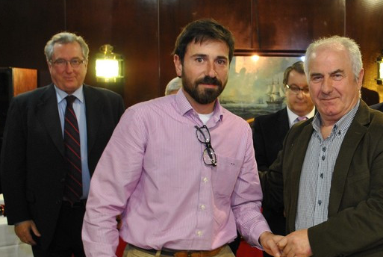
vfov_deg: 20.1
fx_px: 725
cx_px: 306
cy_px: 154
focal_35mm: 68
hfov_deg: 29.0
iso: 400
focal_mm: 26
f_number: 4.2
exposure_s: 1/5
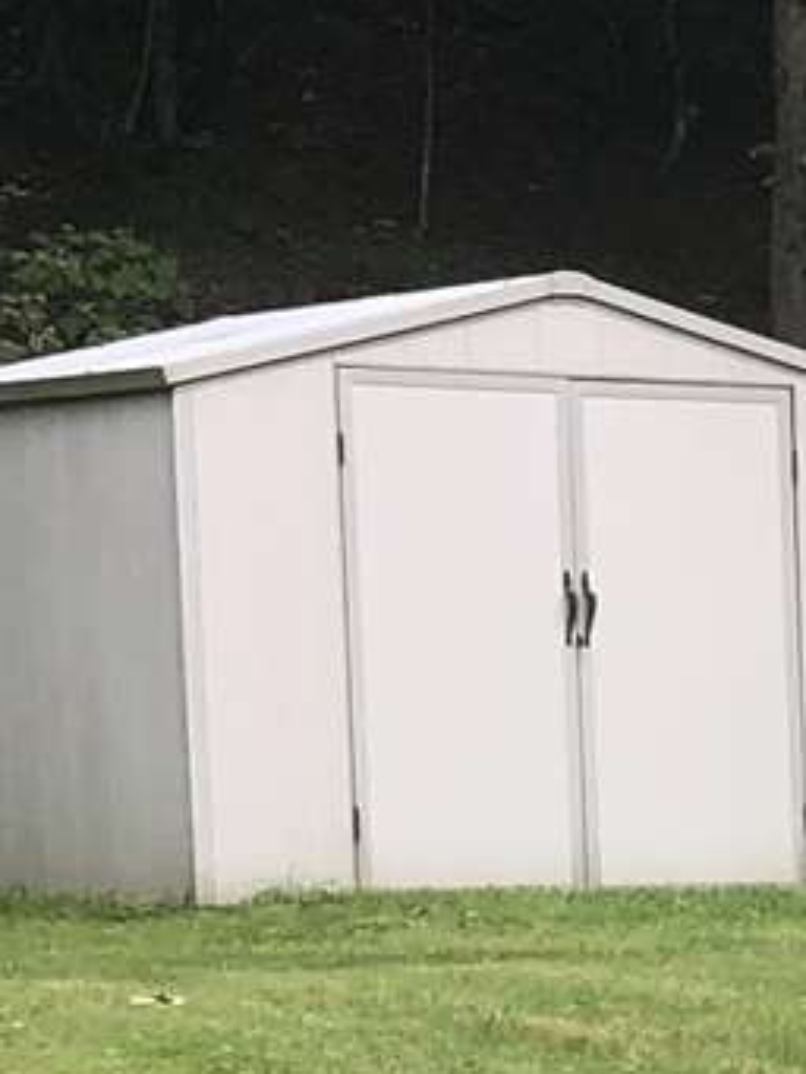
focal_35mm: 189
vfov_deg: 10.2
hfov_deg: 7.4
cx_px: 1914
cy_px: 1509
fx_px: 5864
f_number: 1.8
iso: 20
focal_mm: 3.99
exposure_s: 1/343
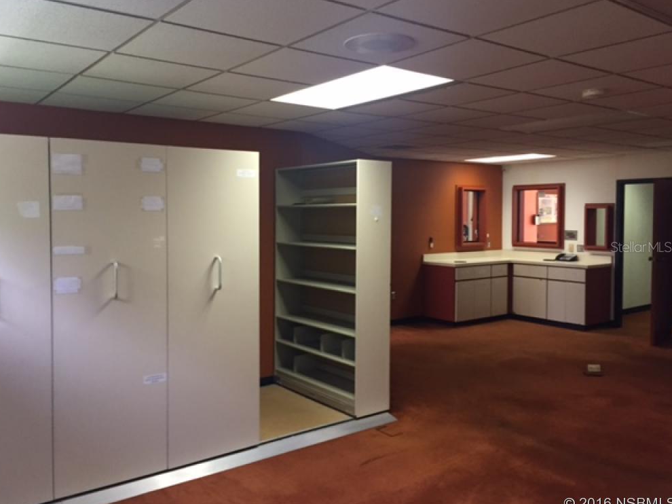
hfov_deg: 60.0
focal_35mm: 30
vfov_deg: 46.8
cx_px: 327
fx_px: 582
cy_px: 247
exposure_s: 1/30
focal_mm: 4.15
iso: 160
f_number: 2.2
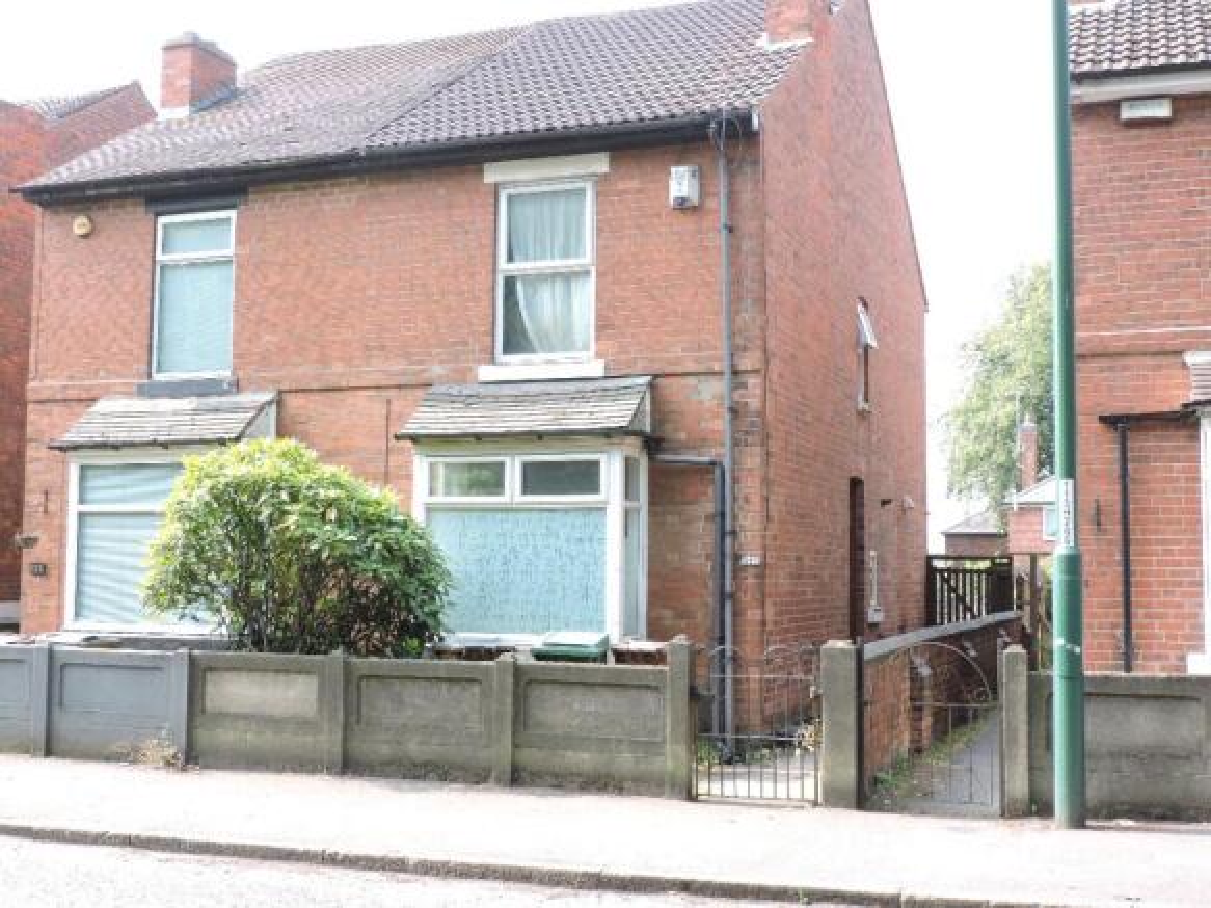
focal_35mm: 43
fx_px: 1504
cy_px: 454
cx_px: 606
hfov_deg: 43.9
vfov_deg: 33.6
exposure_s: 1/100
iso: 100
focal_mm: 7.7
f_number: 3.4
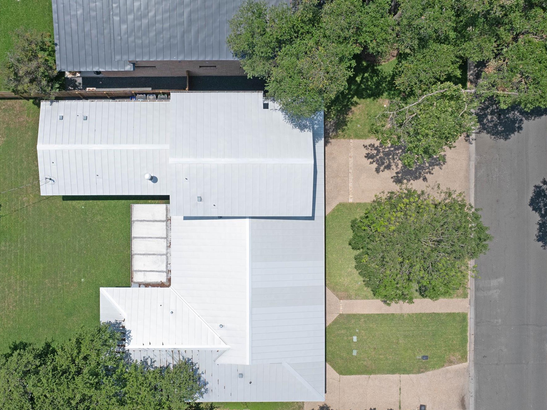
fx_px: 442
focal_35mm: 28
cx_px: 262
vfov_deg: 49.6
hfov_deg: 63.5
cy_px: 228
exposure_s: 1/500
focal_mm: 12.29
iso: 120
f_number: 2.8
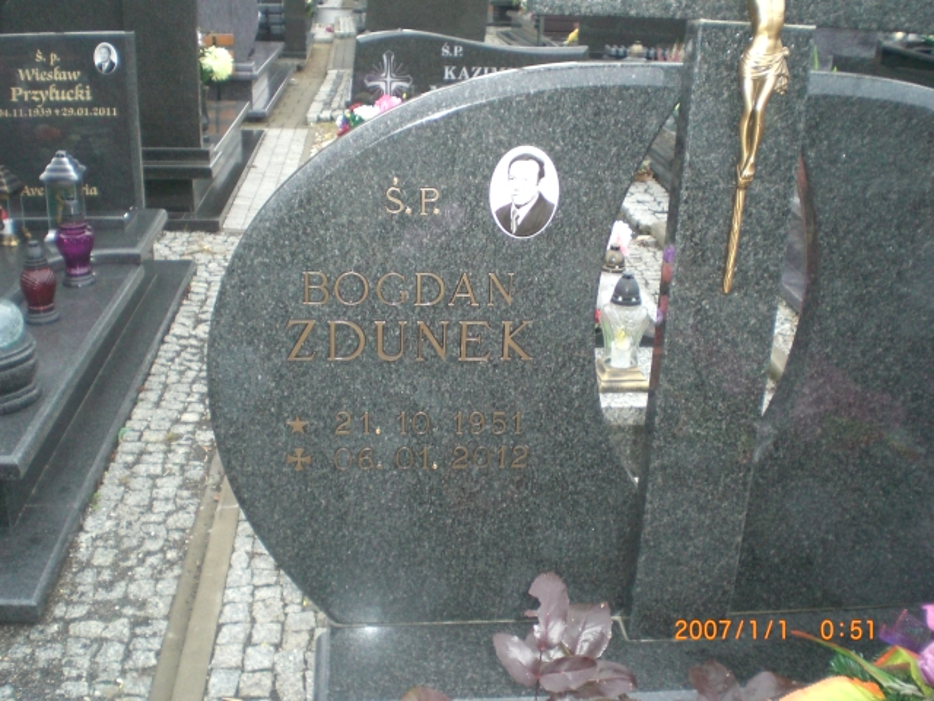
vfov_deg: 37.7
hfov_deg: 49.0
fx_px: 1025
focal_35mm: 38
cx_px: 467
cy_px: 350
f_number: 3.1
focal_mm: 6.3
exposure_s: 1/60
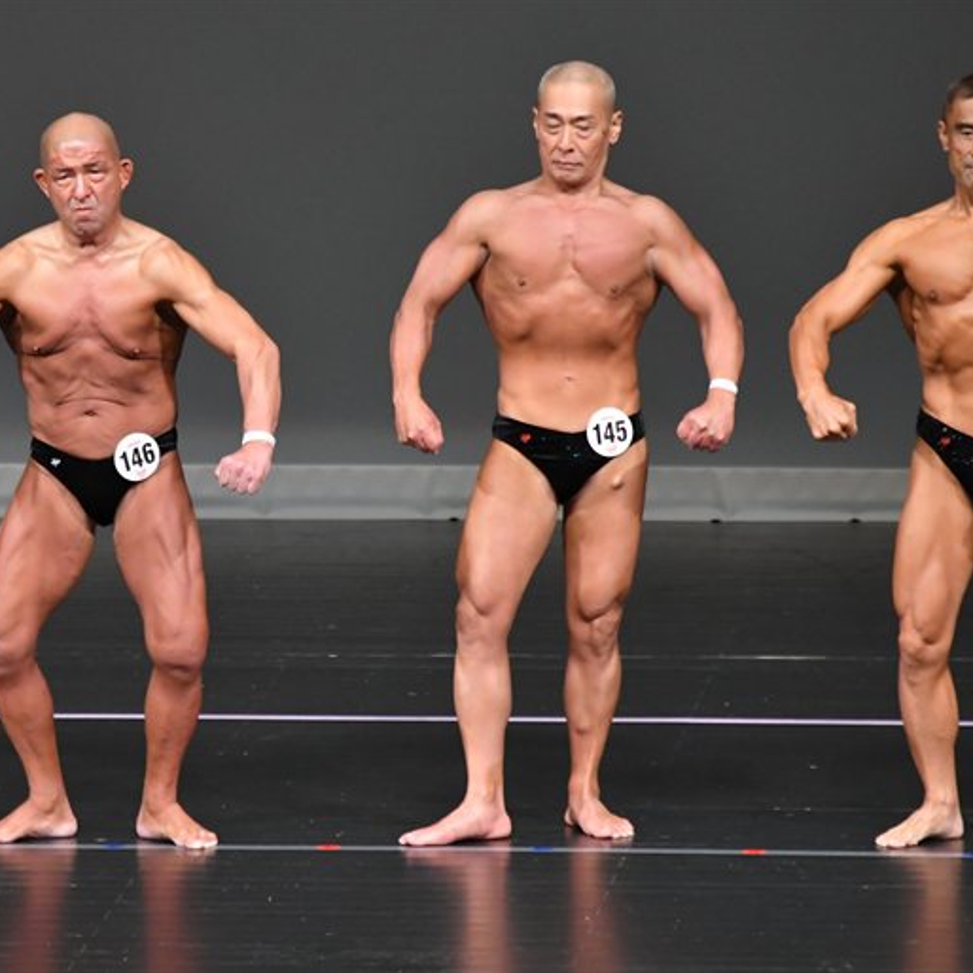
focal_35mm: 442
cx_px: 257
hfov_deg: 4.0
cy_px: 486
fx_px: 14056
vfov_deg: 4.0
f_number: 5.6
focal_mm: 230
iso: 4000
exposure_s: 1/400
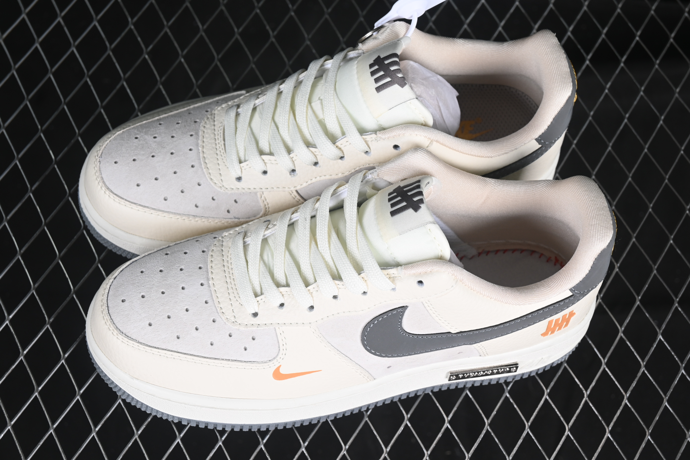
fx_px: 1437
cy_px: 230
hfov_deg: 27.0
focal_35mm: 75
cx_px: 345
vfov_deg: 18.2
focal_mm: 50
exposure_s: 1/80
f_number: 7.1
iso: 160
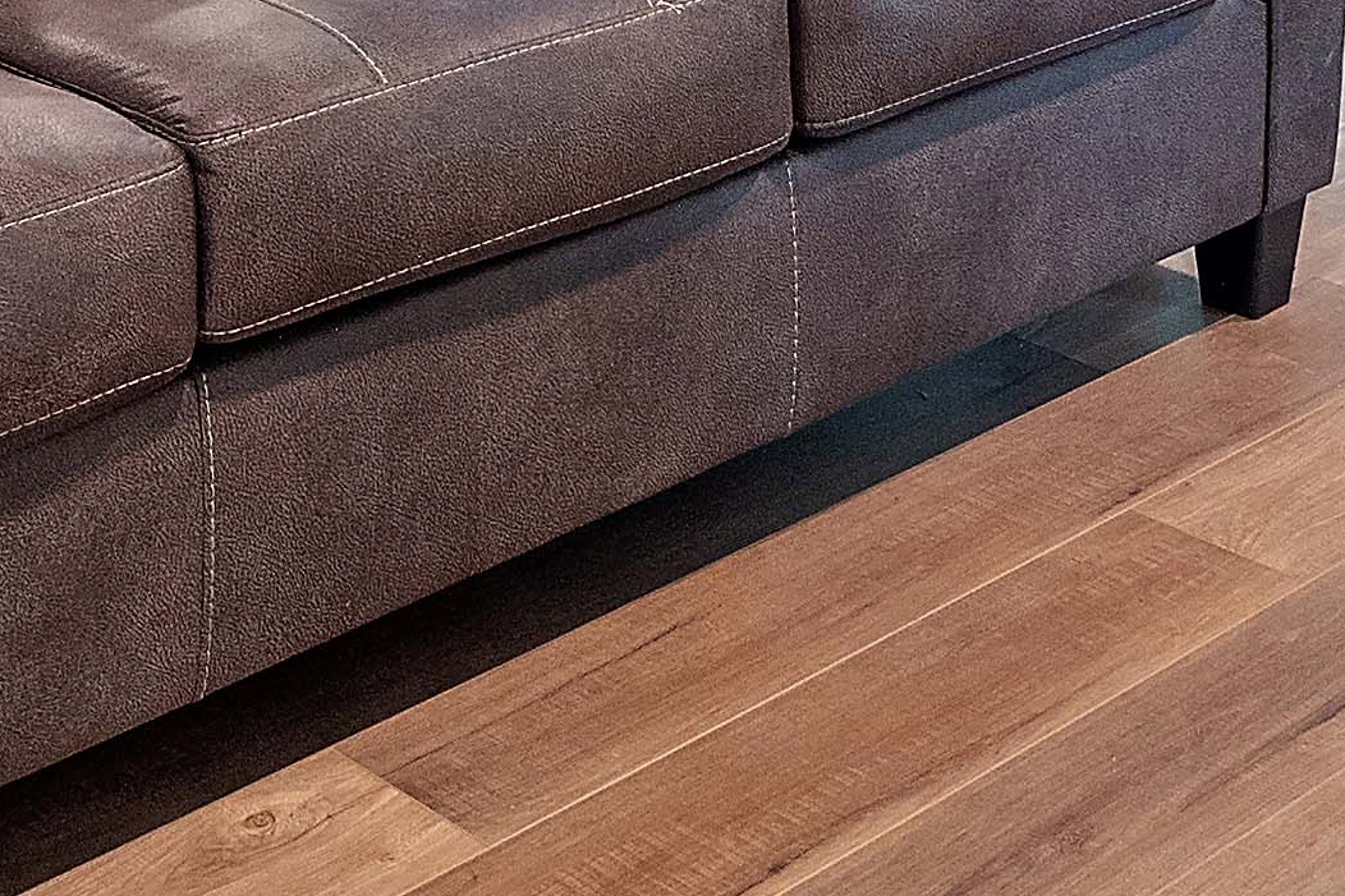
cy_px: -895
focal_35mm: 82
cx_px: 758
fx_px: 3063
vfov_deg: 14.0
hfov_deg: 24.7
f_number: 5.6
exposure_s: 1/2.5
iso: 400
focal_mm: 8
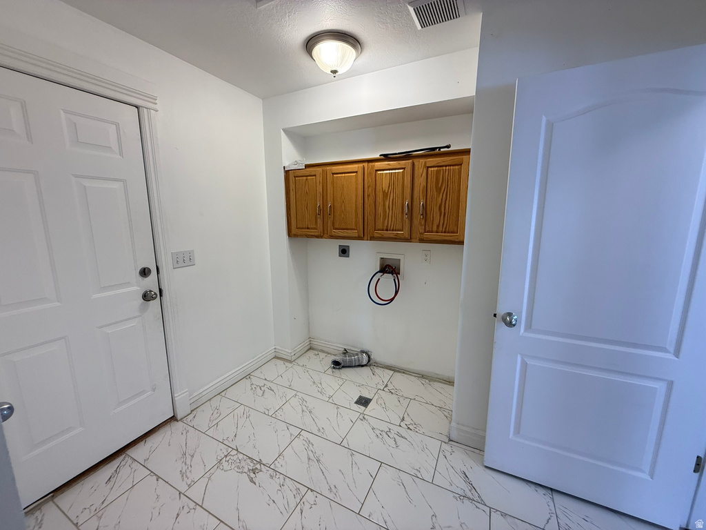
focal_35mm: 14
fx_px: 286
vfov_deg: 85.7
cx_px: 353
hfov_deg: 102.1
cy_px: 265
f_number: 2.2
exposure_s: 1/120
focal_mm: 2.22
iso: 160
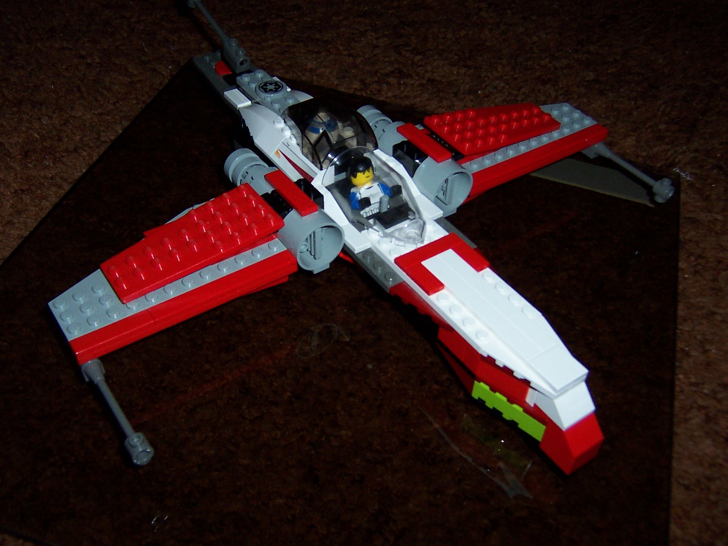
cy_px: 273
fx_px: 757
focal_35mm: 36
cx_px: 364
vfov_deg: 39.7
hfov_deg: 51.4
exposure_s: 1/60
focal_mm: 5.6
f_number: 2.8
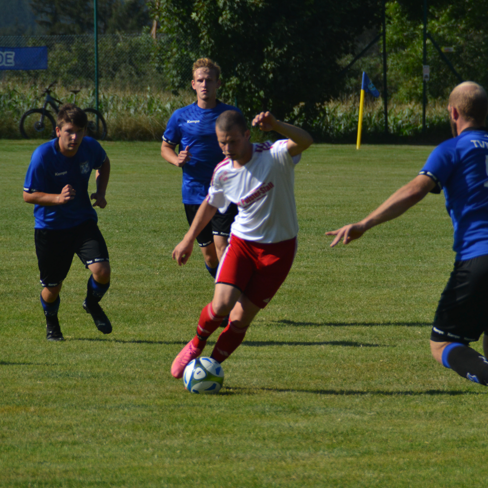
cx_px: 263
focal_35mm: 383
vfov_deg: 4.6
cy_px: 244
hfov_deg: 4.6
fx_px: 6109
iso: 400
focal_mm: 200
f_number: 6.3
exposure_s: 1/1600
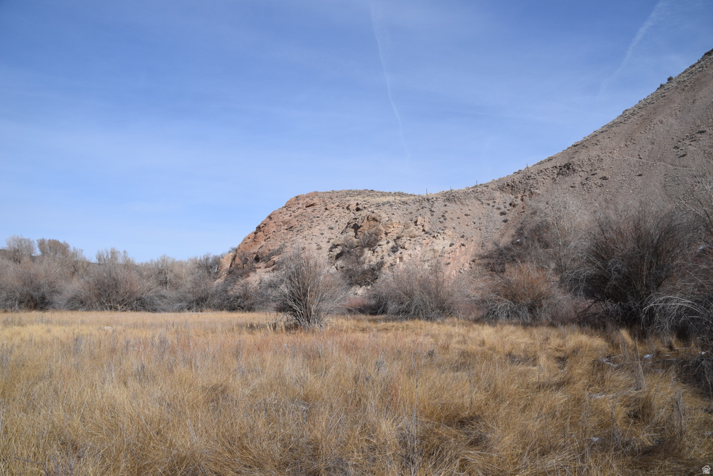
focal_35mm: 27
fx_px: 535
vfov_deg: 47.9
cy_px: 238
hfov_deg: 67.4
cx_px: 356
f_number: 10
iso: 200
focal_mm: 18
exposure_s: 1/400
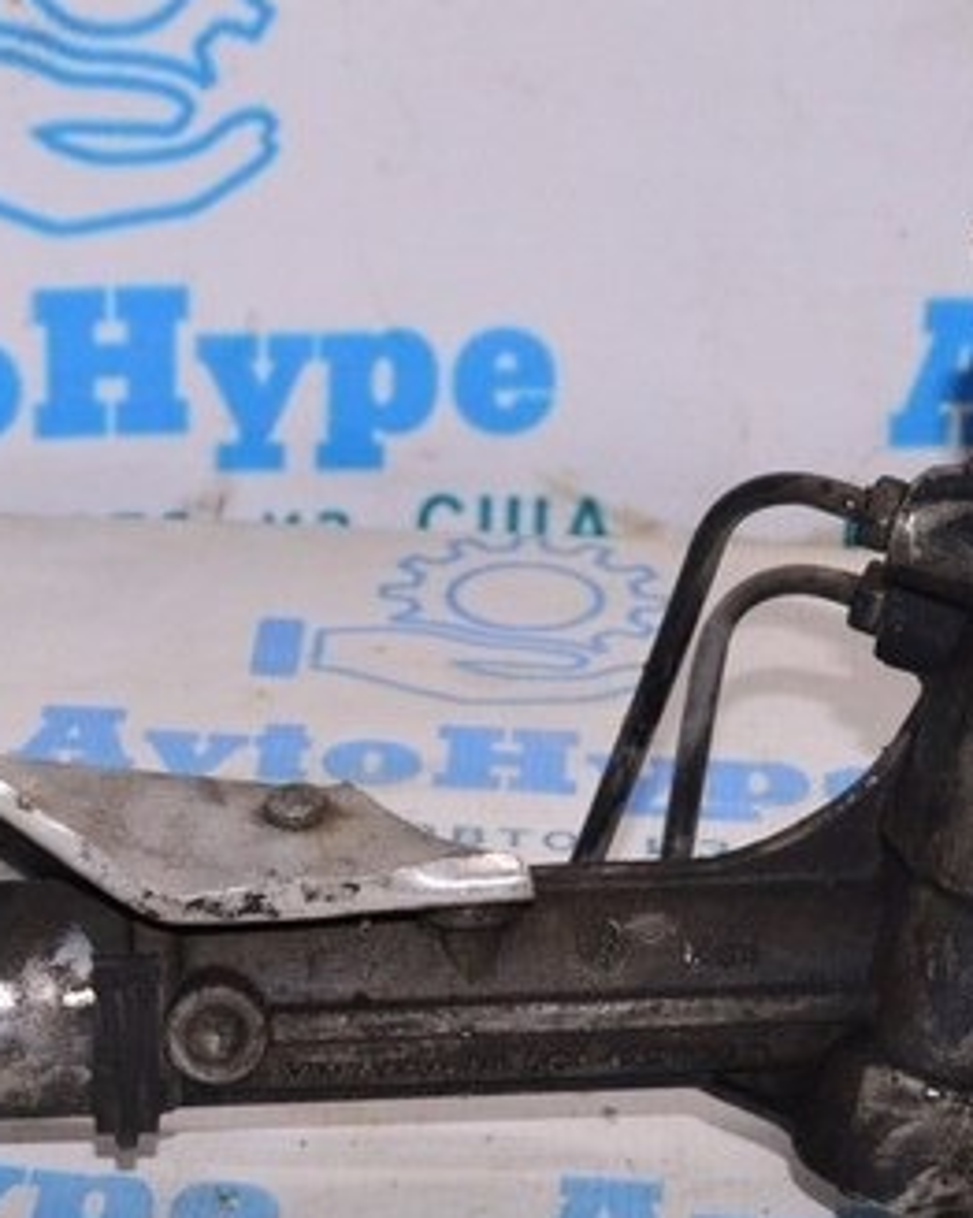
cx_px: -137
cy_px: 938
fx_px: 4593
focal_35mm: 127
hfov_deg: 11.9
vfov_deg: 15.0
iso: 1600
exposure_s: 1/200
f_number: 8
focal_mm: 29
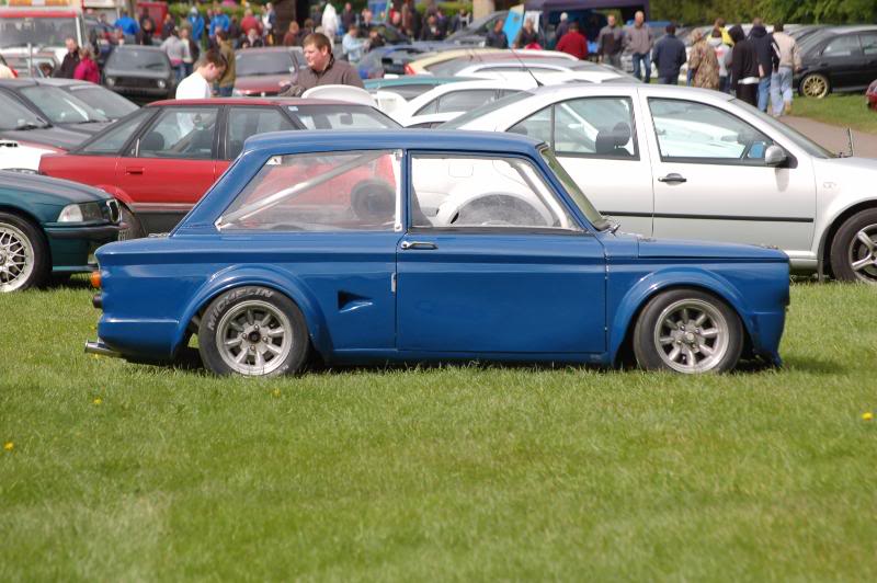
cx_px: 438
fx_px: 5294
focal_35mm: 218
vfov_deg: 6.3
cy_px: 292
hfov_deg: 9.5
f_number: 7.1
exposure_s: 1/400
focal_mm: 145
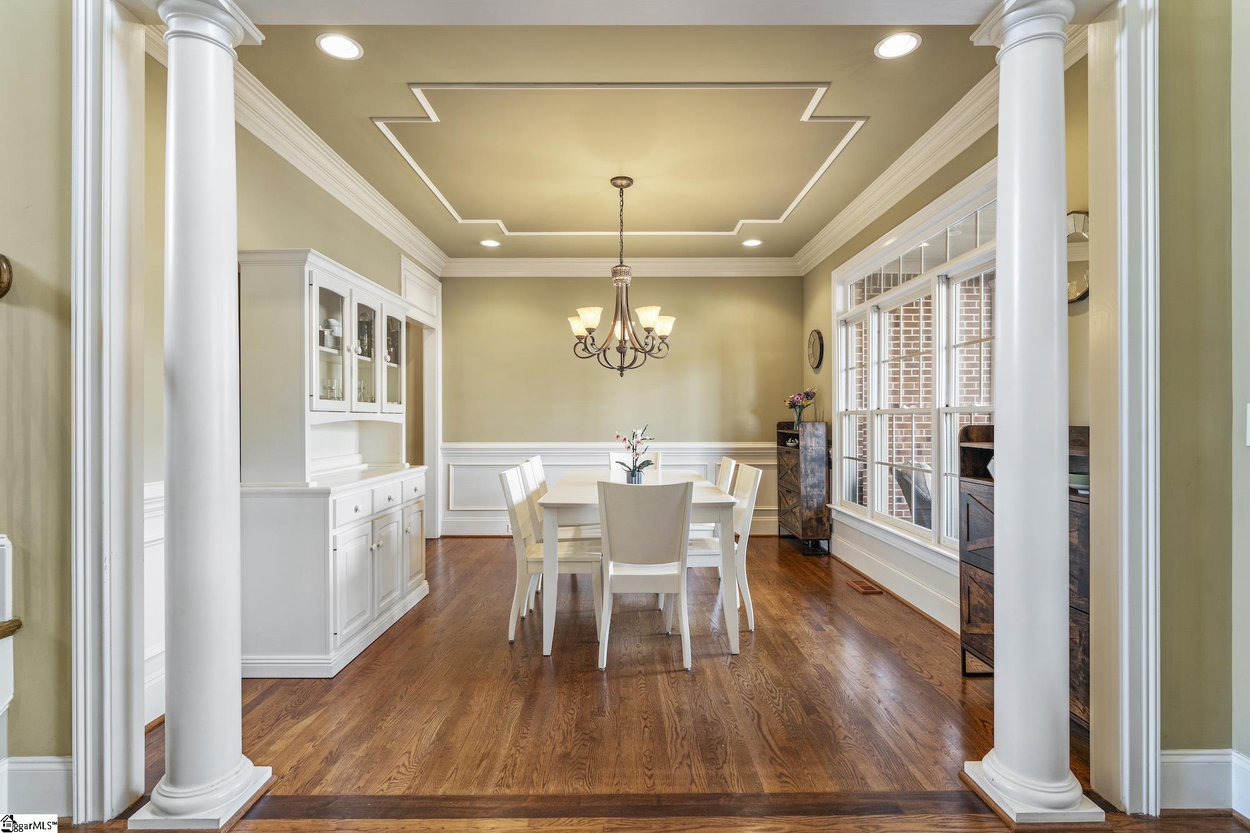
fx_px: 604
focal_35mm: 17
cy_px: 416
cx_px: 625
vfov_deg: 69.2
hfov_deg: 92.0
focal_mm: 17.4
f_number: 6.3
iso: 400
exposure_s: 1/2
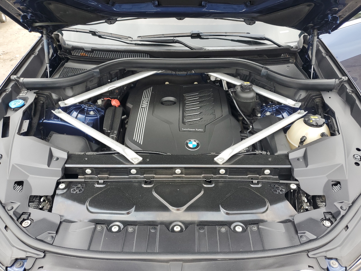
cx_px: 180
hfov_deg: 67.3
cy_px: 136
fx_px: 271
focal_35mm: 26
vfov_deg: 53.1
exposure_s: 1/152
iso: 50
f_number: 1.5
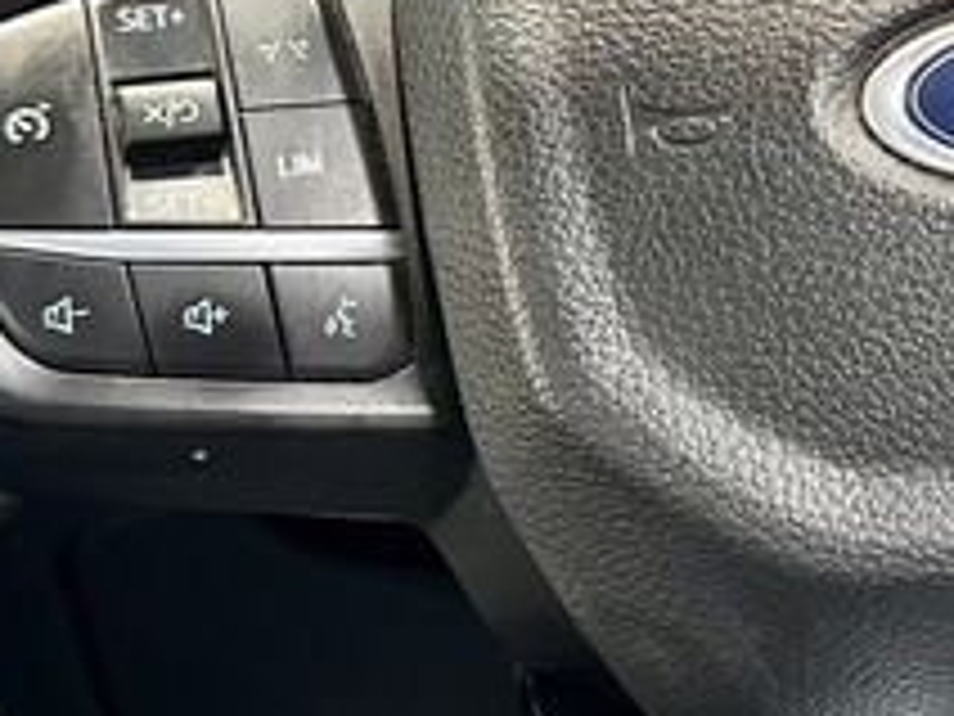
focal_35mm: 116
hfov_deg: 16.1
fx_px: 3197
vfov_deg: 12.7
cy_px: 86
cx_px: 1246
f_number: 1.78
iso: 250
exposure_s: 1/60
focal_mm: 6.86
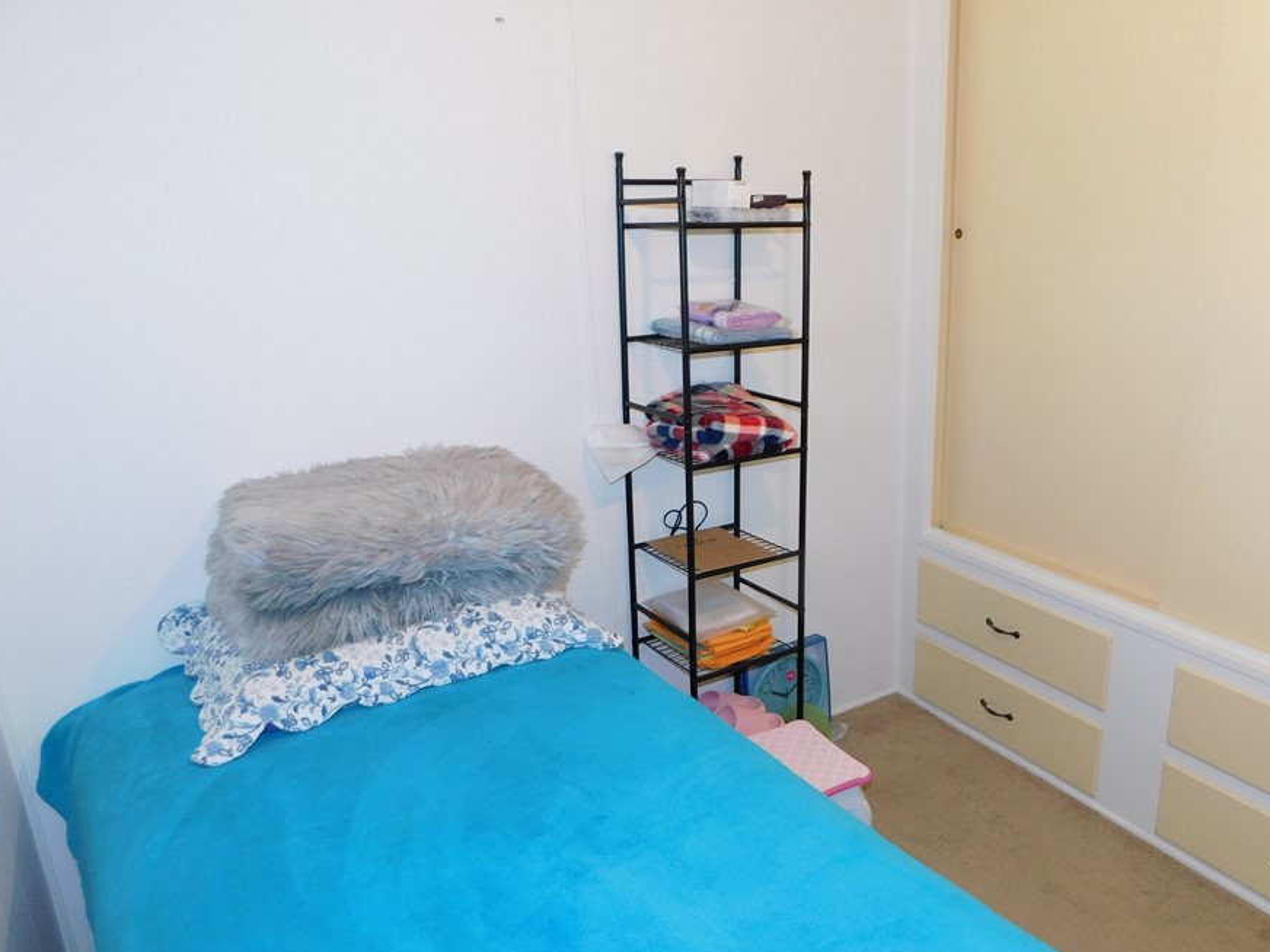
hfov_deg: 65.0
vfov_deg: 51.2
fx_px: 991
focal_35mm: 27
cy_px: 531
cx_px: 728
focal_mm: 4
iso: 180
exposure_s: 1/30
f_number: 3
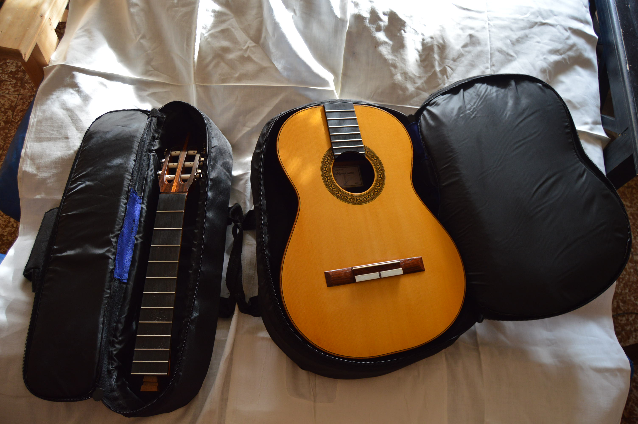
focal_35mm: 27
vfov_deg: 47.8
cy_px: 212
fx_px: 478
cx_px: 319
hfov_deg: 67.4
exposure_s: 1/50
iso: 400
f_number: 4.5
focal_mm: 18
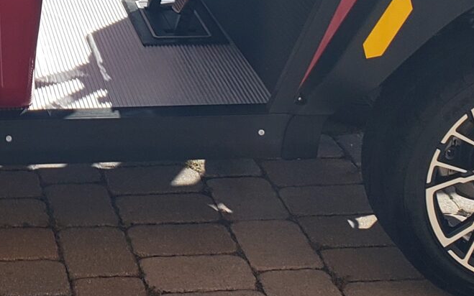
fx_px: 1382
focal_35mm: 107
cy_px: -159
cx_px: -58
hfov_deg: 18.6
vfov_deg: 11.7
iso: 50
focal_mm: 4.3
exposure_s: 1/1476
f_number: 2.4
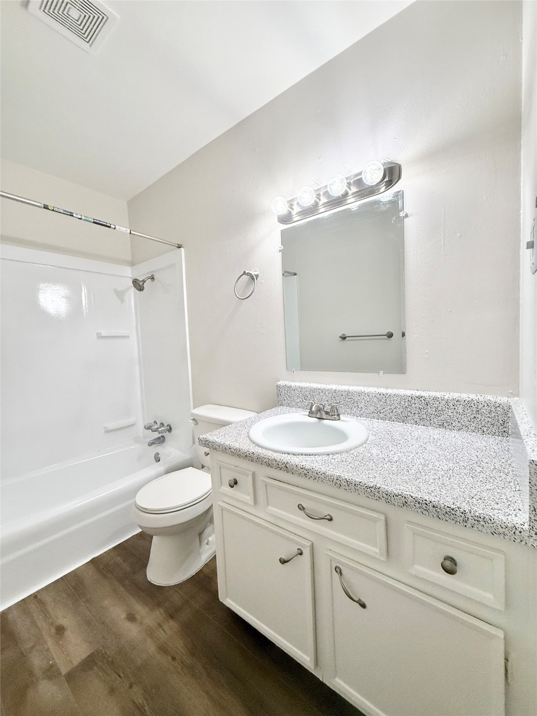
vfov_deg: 102.1
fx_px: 290
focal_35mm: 14
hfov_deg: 85.7
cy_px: 358
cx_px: 268
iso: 160
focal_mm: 2.22
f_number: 2.2
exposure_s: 1/120
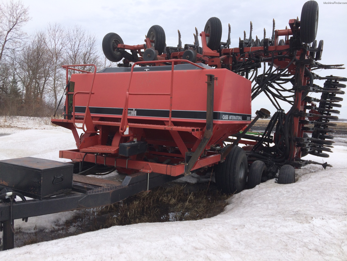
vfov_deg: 46.8
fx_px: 301
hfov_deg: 60.0
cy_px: 130
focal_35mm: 30
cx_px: 174
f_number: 2.2
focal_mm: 4.12
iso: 32
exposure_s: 1/1140
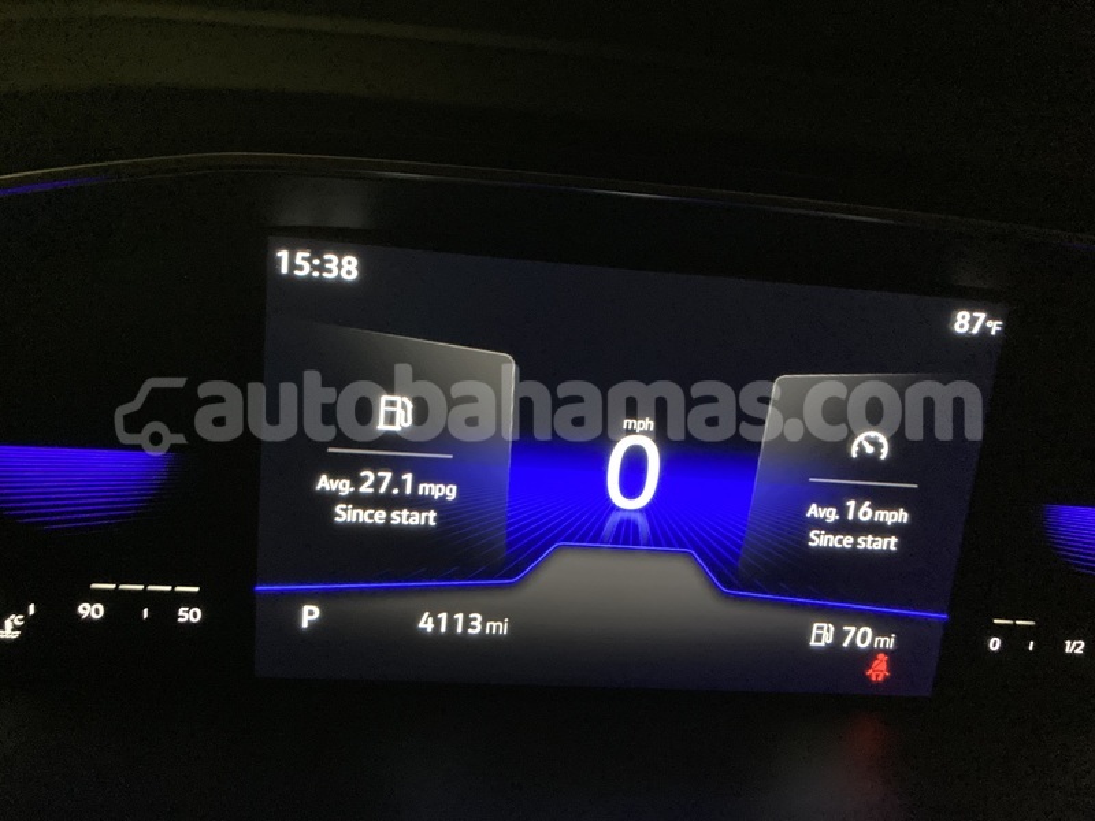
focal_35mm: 28
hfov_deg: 63.4
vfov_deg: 49.7
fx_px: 886
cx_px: 548
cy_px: 410
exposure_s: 1/15
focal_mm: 3.99
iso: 1600
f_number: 1.8
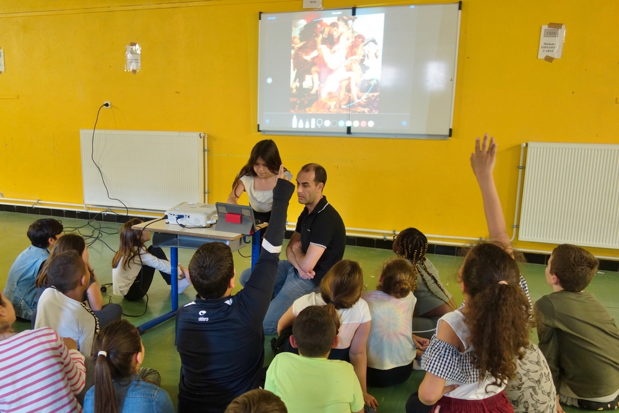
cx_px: 310
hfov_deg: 65.5
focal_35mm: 28
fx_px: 481
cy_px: 206
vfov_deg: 46.4
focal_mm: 10.4
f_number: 1.8
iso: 250
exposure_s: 1/30
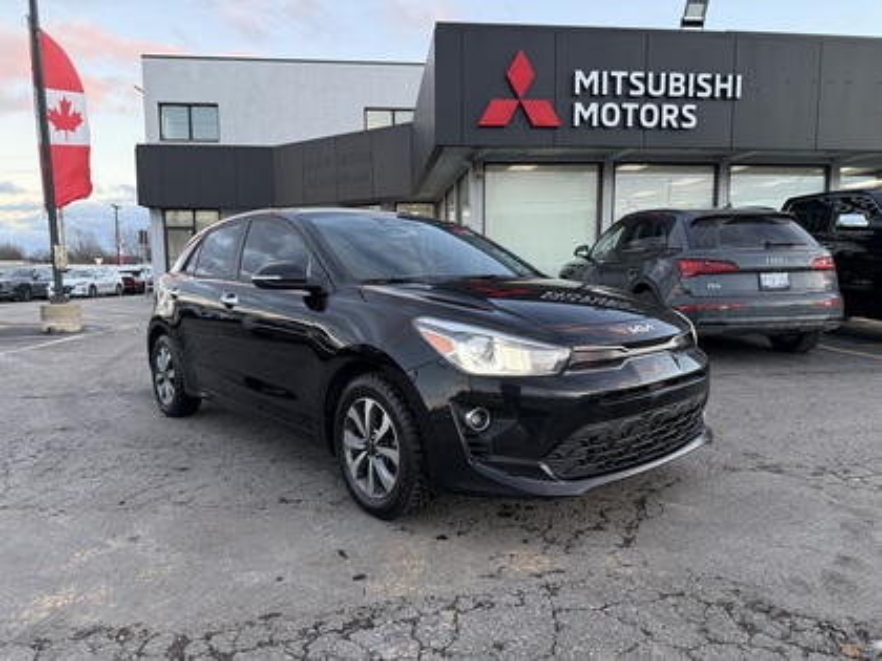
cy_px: 330
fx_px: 612
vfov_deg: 56.8
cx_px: 441
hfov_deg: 71.6
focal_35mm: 24
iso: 200
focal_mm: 6.76
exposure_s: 1/172
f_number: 1.78
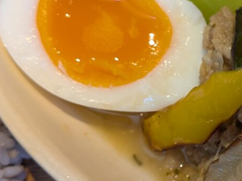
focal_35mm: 67
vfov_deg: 21.9
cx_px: 239
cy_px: 94
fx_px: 468
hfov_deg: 27.4
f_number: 1.7
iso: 72
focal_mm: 4.53
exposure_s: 1/60
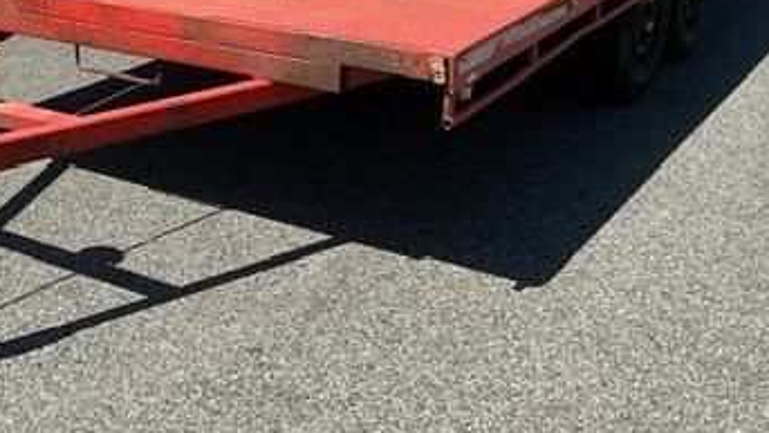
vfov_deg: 20.1
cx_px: 202
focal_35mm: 59
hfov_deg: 34.8
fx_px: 1203
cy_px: 76
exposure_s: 1/1912
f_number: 1.8
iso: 25
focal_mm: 3
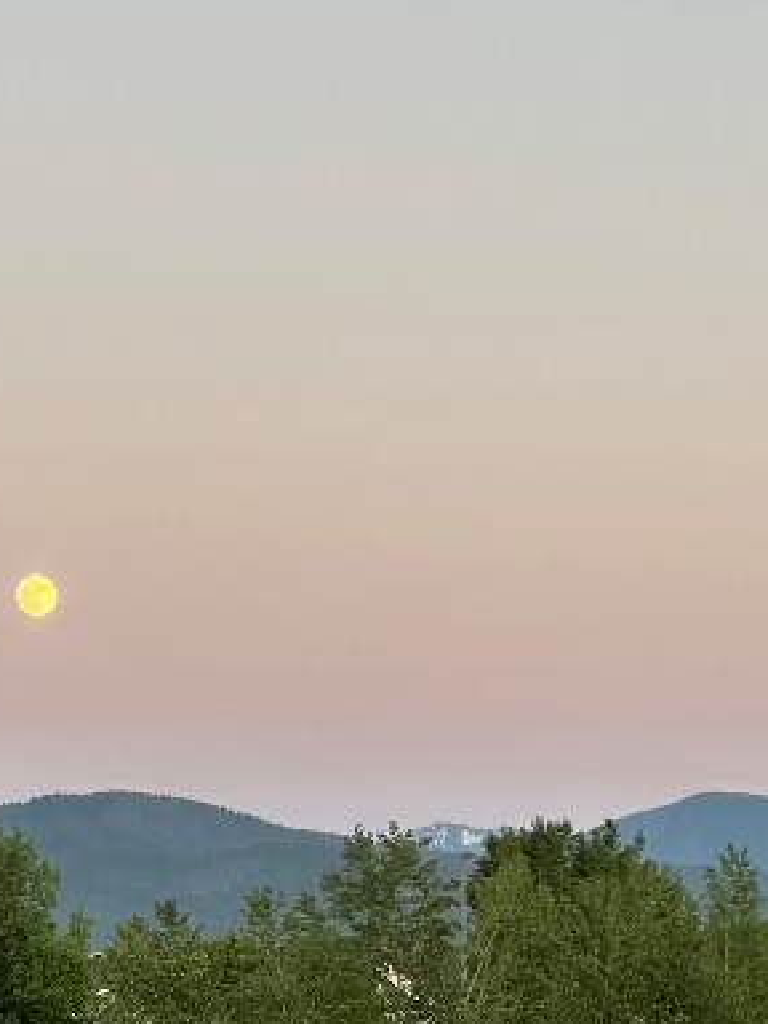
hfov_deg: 9.6
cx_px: 259
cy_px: 869
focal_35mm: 154
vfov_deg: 12.7
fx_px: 4556
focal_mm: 9
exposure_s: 1/98
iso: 250
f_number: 2.8
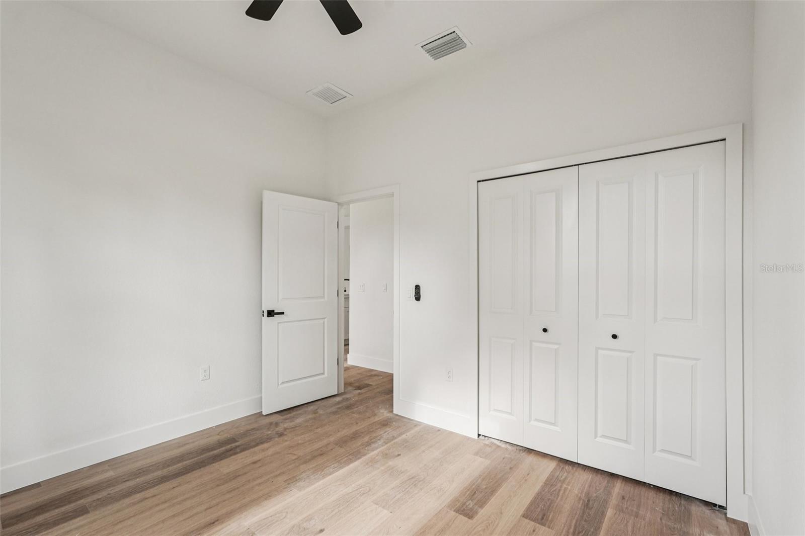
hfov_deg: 96.7
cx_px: 402
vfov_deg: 73.7
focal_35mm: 16
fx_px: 358
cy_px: 268
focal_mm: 16
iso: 400
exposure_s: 1/50
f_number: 8
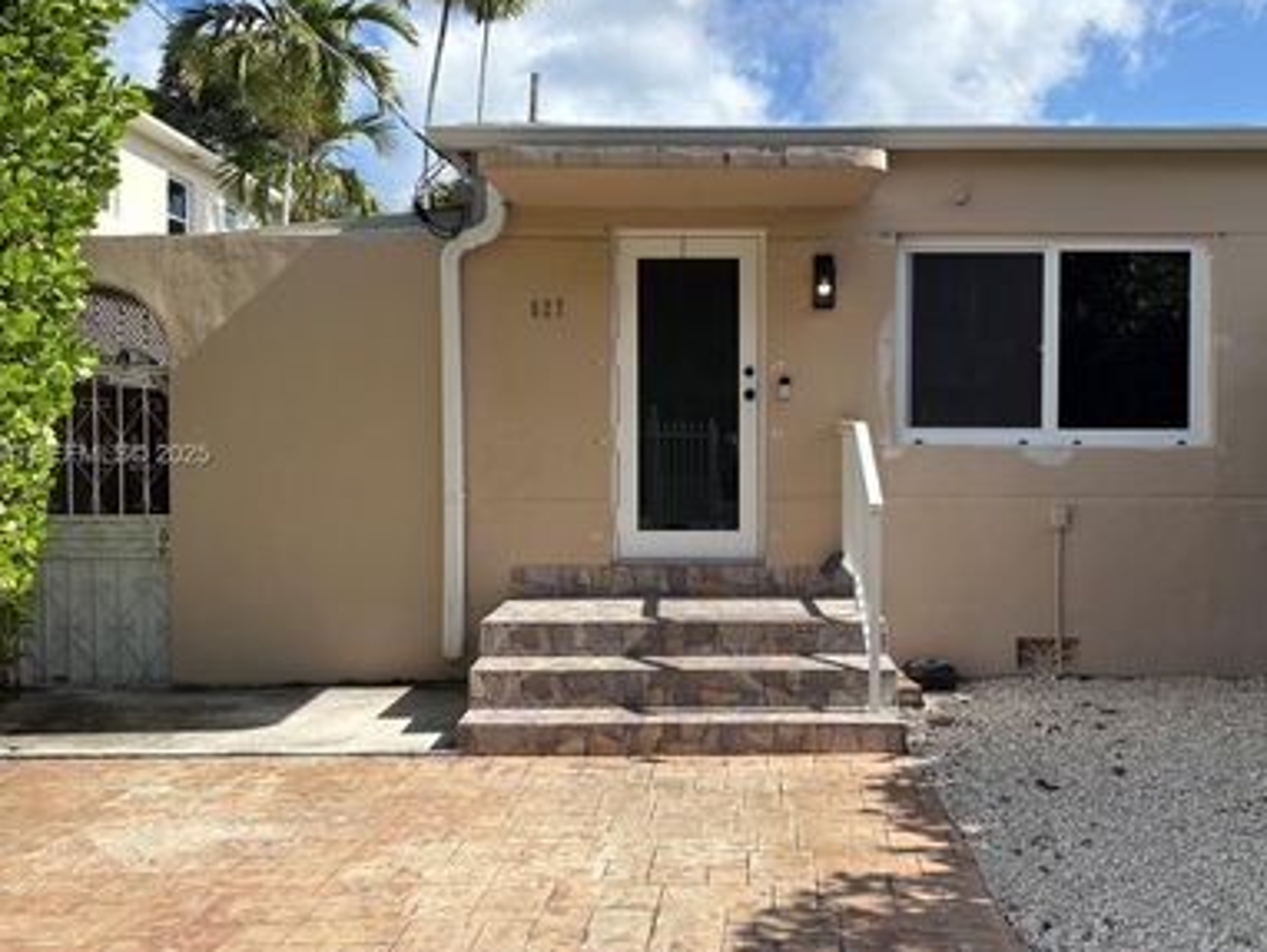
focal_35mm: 34
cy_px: 456
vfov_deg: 41.8
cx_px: 716
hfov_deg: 53.8
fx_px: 1245
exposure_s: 1/2865
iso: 50
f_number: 1.6
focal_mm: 5.96
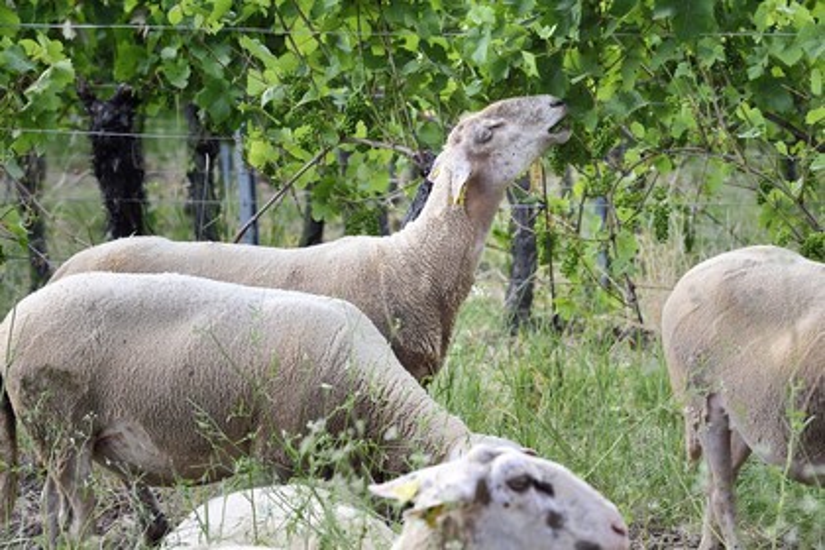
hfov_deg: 10.3
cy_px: 275
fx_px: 4583
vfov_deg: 6.9
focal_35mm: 200
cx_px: 412
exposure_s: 1/320
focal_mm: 200
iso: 400
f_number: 9
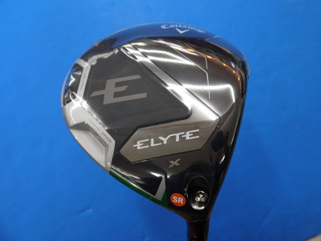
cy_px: 120
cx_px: 160
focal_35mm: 46
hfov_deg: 41.2
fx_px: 427
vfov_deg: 31.5
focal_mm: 23
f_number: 4.4
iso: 160
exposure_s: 1/60
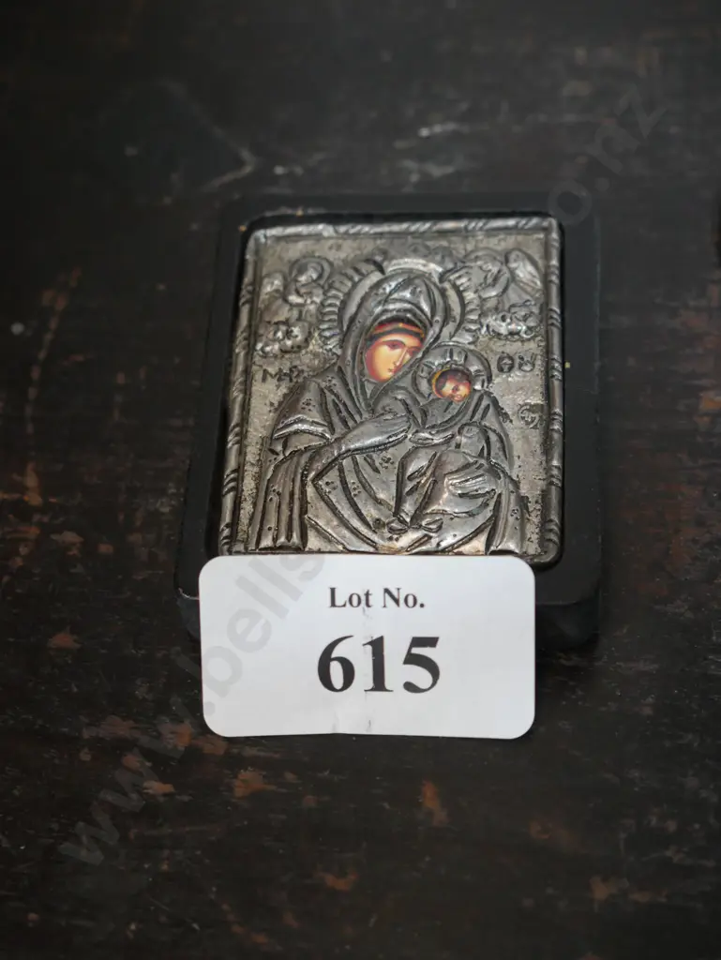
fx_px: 1776
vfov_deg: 30.3
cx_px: 360
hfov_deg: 22.9
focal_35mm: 64
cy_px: 480
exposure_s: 1/80
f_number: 5.4
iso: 1250
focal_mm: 32
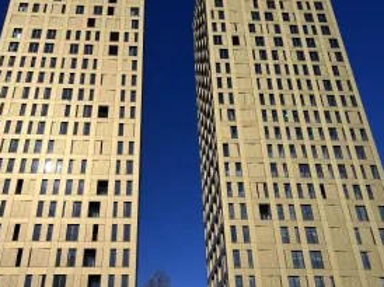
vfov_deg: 37.7
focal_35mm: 38
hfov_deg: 48.9
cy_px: 143
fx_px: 421
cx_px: 171
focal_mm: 5.1
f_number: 1.6
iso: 50
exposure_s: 1/17241
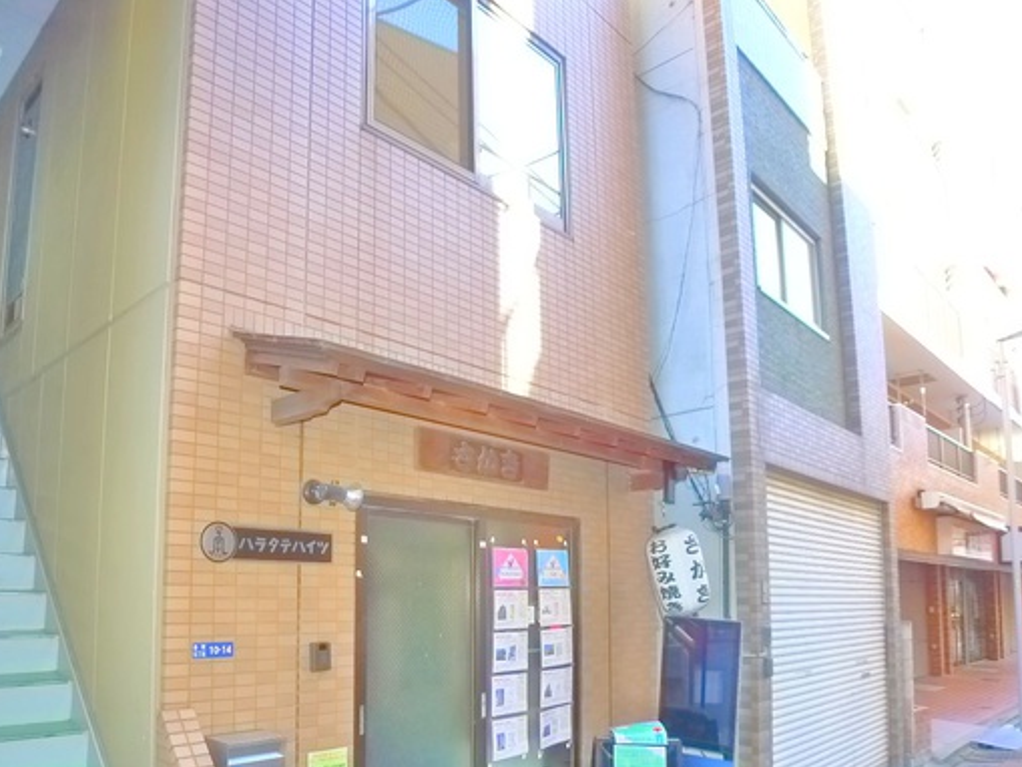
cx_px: 400
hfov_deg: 54.9
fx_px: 975
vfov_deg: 42.3
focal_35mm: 33
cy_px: 523
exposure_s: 1/80
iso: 400
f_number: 2
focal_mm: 5.1
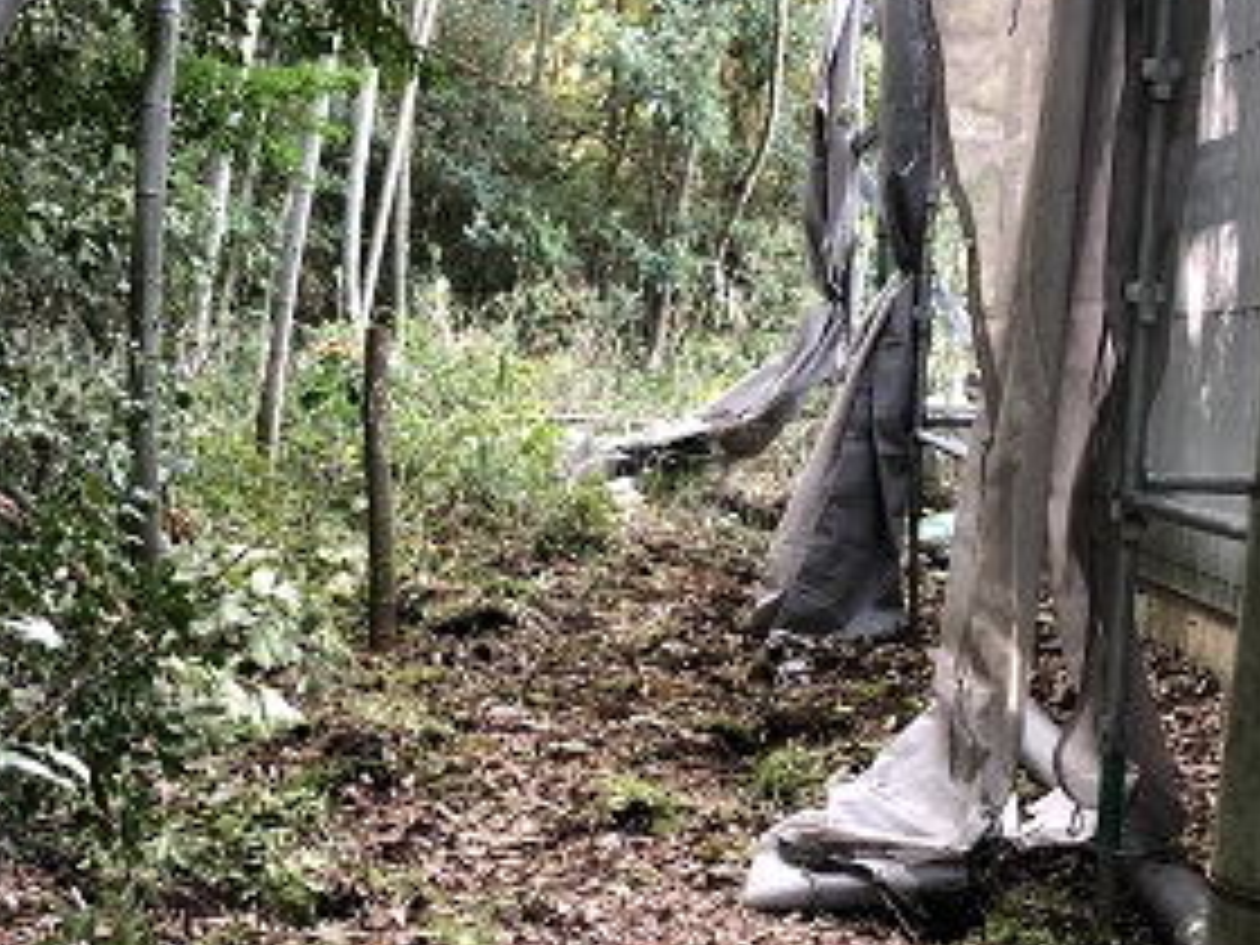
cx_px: 662
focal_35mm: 64
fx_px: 2330
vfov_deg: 22.8
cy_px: 652
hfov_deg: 30.3
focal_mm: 3.99
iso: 40
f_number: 1.8
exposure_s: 1/15
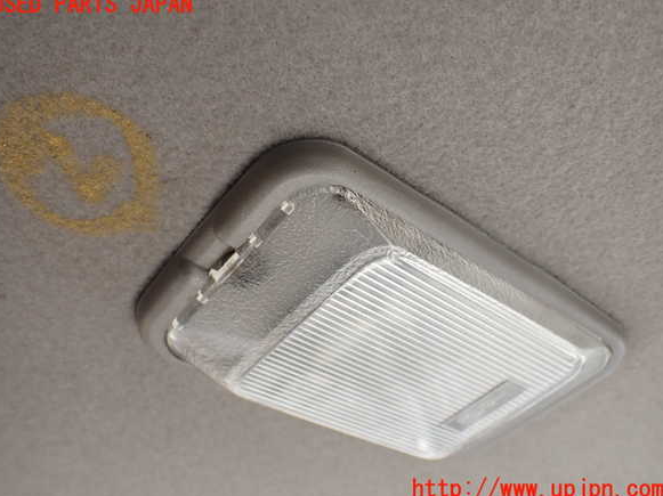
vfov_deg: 45.4
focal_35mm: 31
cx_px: 328
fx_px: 593
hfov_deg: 58.4
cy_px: 247
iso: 100
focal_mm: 5.4
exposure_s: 1/125
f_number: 2.3
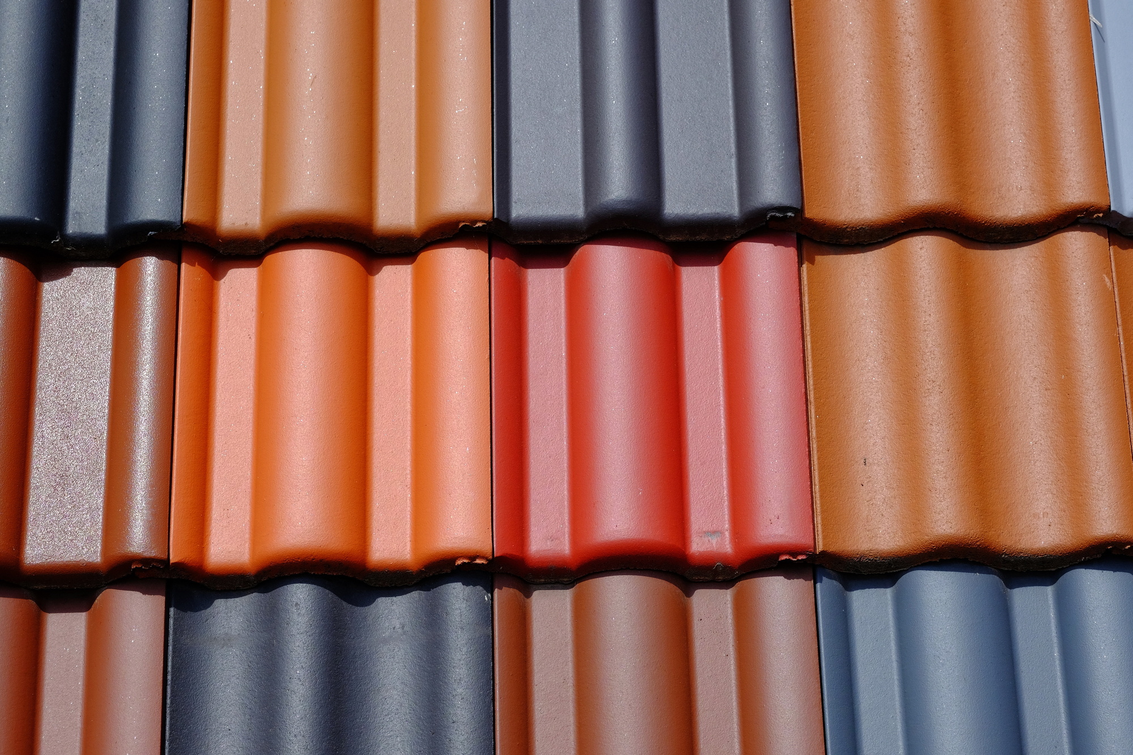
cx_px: 566
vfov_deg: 15.2
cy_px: 378
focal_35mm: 90
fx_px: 2831
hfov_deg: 22.6
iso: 400
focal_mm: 60
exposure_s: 1/2200
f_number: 5.6
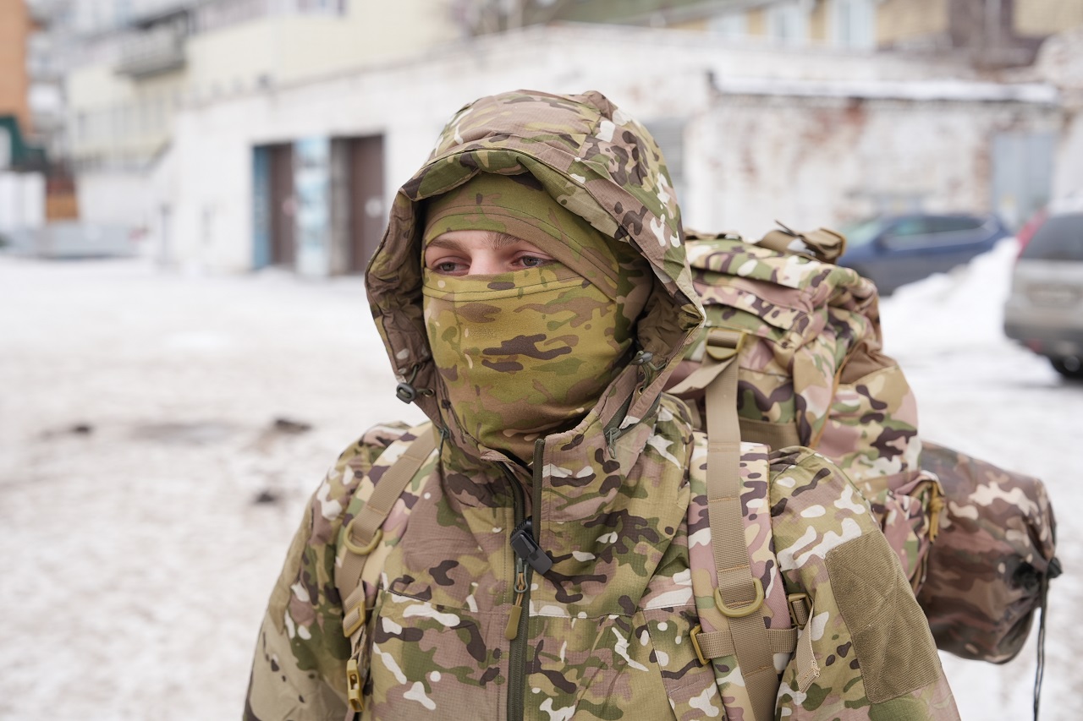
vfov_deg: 23.8
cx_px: 542
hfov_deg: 35.1
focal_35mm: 57
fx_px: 1714
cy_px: 360
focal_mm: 57
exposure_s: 1/100
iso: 250
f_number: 5
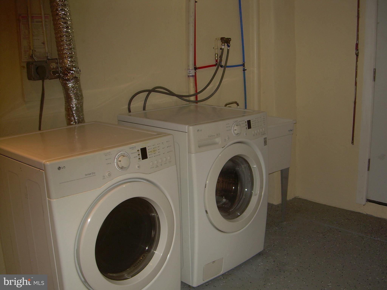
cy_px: 145
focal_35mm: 38
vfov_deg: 37.7
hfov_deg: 49.0
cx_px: 194
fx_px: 425
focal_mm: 6.3
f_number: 2.8
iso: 50
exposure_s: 1/60
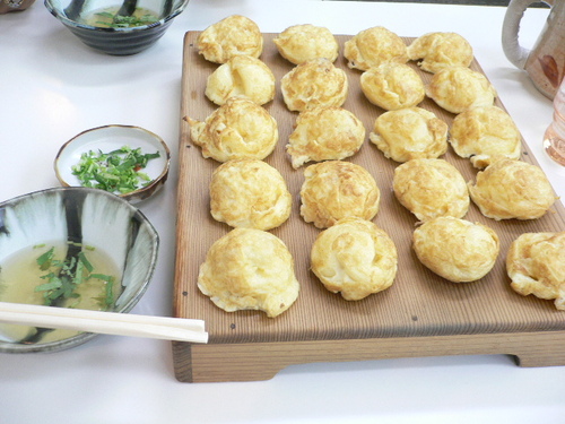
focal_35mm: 35
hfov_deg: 52.6
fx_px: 571
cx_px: 282
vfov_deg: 40.7
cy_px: 212
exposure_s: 1/8
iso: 100
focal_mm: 5.8
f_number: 2.8
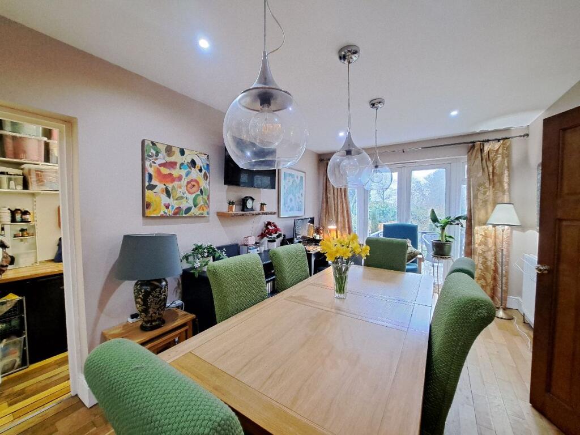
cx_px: 290
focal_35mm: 13
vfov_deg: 89.9
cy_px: 218
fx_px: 218
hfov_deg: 106.2
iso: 320
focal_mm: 1.74
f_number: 2.2
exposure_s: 1/25
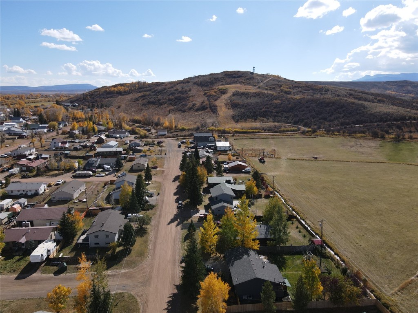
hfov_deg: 71.6
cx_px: 209
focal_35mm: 24
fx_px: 290
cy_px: 156
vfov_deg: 56.8
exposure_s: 1/60
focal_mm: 4.5
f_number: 2.8
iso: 100
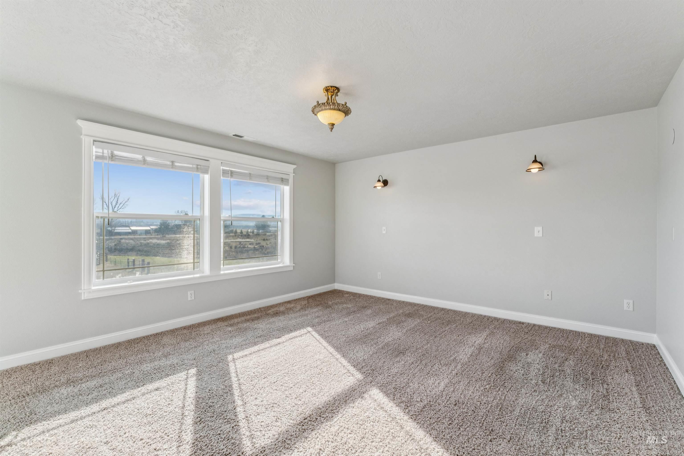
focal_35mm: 16
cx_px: 342
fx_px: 300
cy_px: 228
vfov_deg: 74.4
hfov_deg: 97.5
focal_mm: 15.8
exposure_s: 1/60
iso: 400
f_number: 13
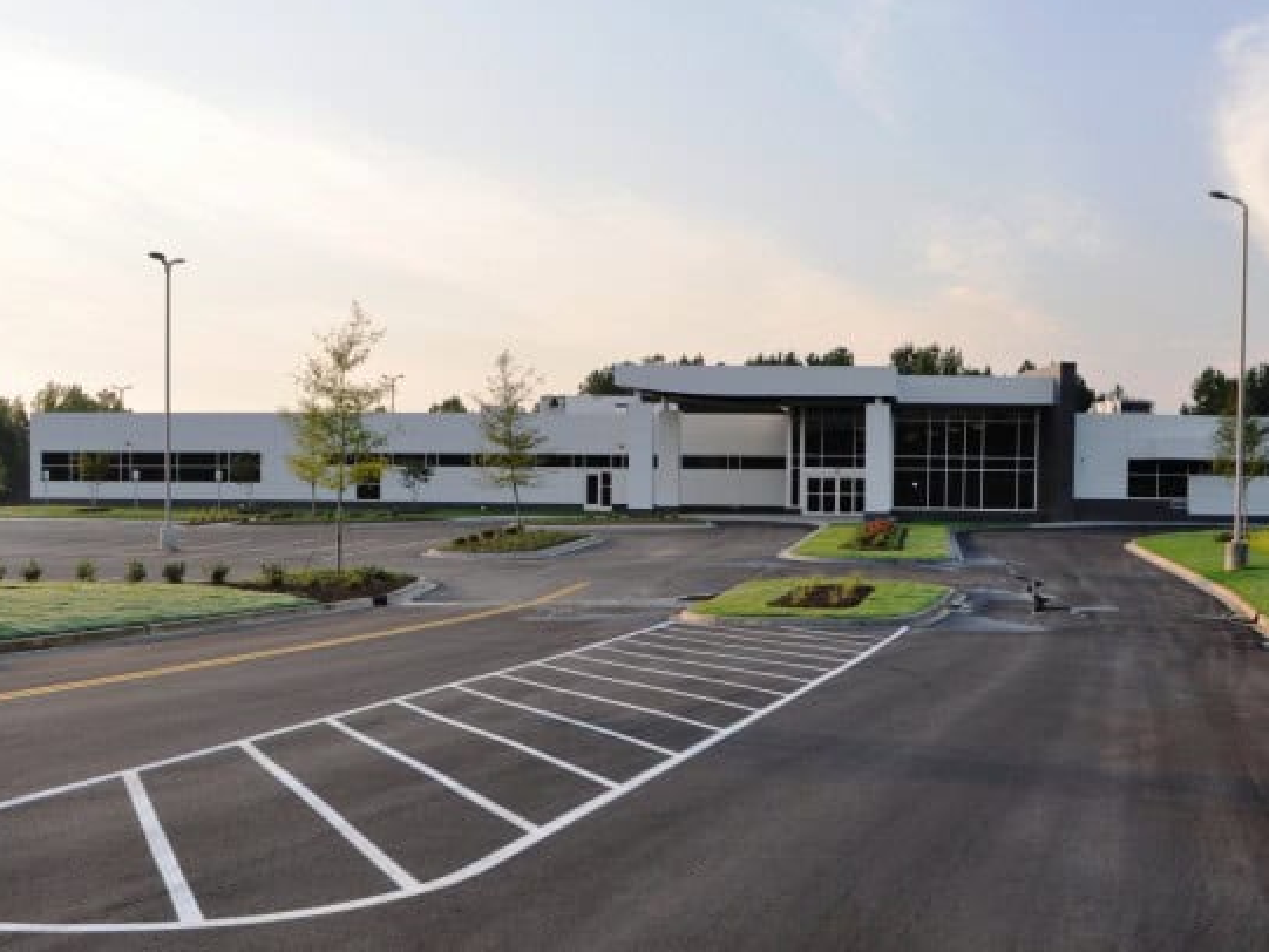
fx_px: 1467
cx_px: 779
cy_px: 544
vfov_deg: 35.9
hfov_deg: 46.4
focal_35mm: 40
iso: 200
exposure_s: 1/200
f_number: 8
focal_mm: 20
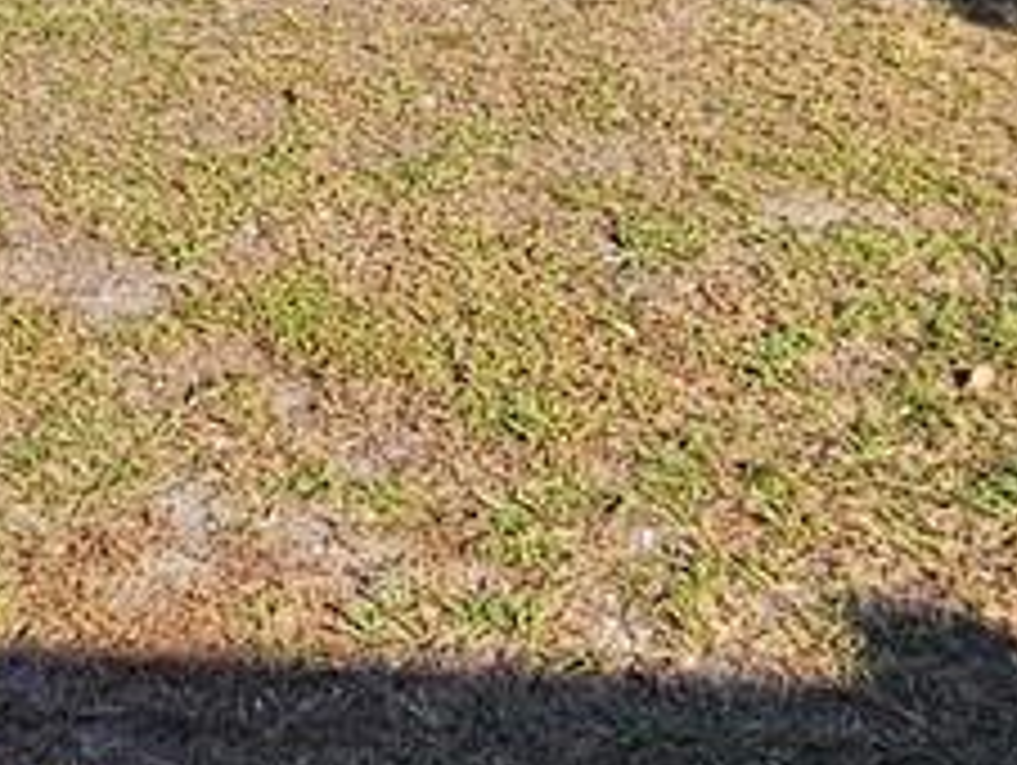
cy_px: -225
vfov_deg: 15.3
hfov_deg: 21.3
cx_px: 616
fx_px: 2706
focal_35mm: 92
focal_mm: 2.2
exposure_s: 1/2027
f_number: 2.2
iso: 50
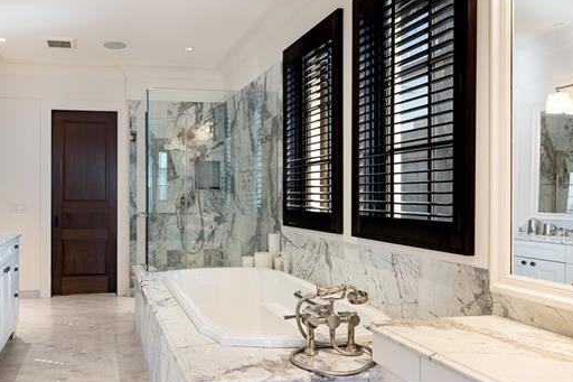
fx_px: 445
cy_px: 196
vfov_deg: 46.4
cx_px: 159
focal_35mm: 28
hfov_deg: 62.5
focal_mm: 14
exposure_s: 1/3
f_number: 8
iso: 100
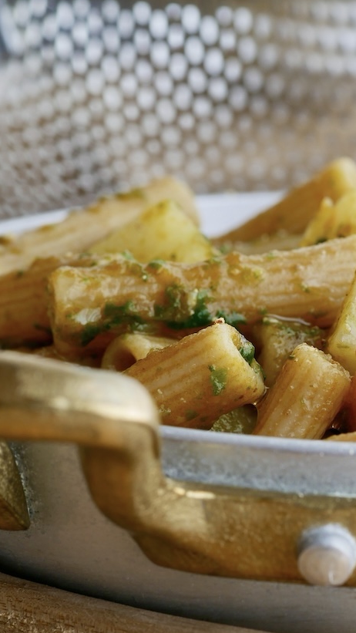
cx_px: 301
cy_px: 341
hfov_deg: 8.8
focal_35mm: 137
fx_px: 2298
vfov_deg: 15.7
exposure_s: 1/50
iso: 200
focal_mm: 43
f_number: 5.6
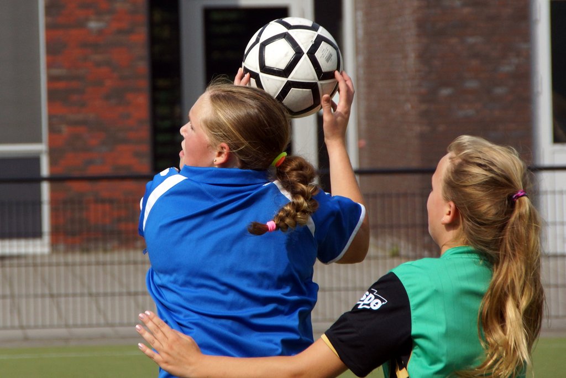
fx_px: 3538
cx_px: 283
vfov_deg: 6.1
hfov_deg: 9.1
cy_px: 189
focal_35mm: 225
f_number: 7.1
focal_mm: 150
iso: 400
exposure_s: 1/2000
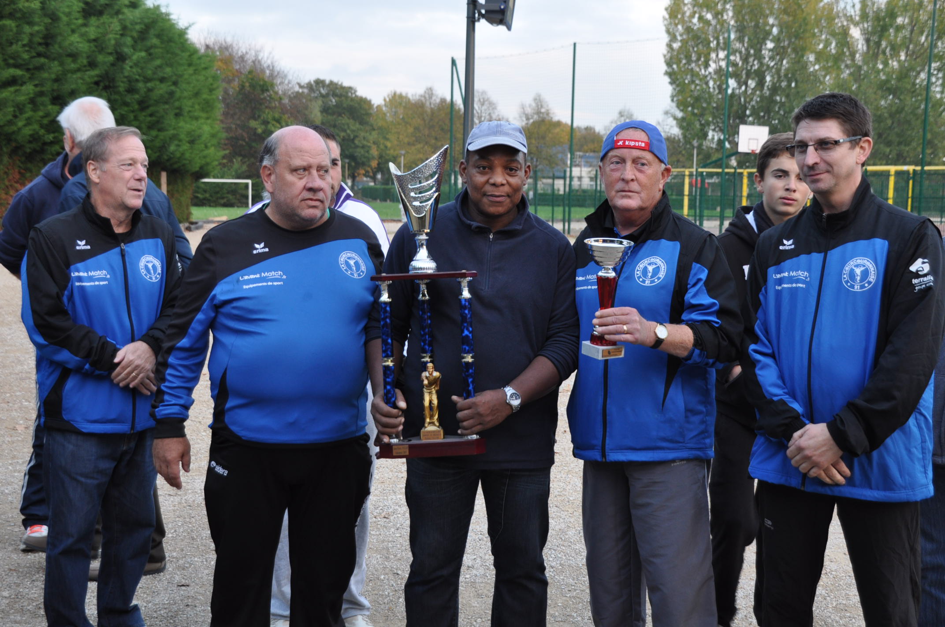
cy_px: 314
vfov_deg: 25.7
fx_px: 1376
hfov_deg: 37.9
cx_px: 472
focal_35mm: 52
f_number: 4.2
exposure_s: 1/80
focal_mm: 35
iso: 400
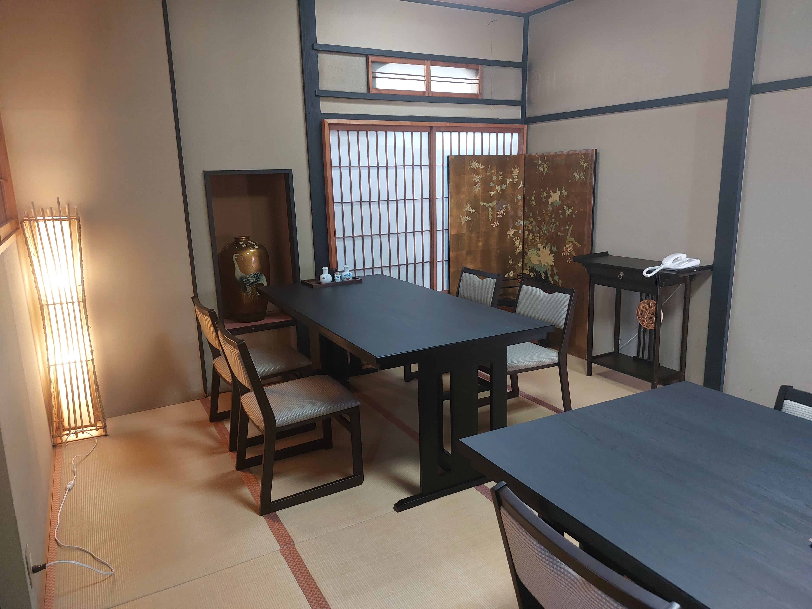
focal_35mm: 24
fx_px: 563
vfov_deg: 56.8
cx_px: 406
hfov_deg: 71.6
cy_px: 304
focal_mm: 5.23
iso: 400
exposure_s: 1/33
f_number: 1.8
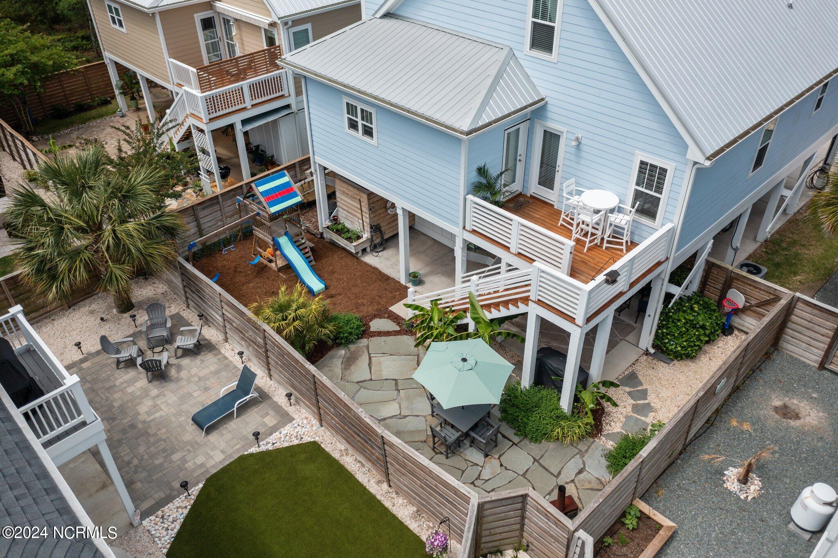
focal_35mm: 28
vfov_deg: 46.4
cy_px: 279
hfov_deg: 65.5
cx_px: 419
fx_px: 652
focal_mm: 10.26
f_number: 2.8
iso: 100
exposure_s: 1/240
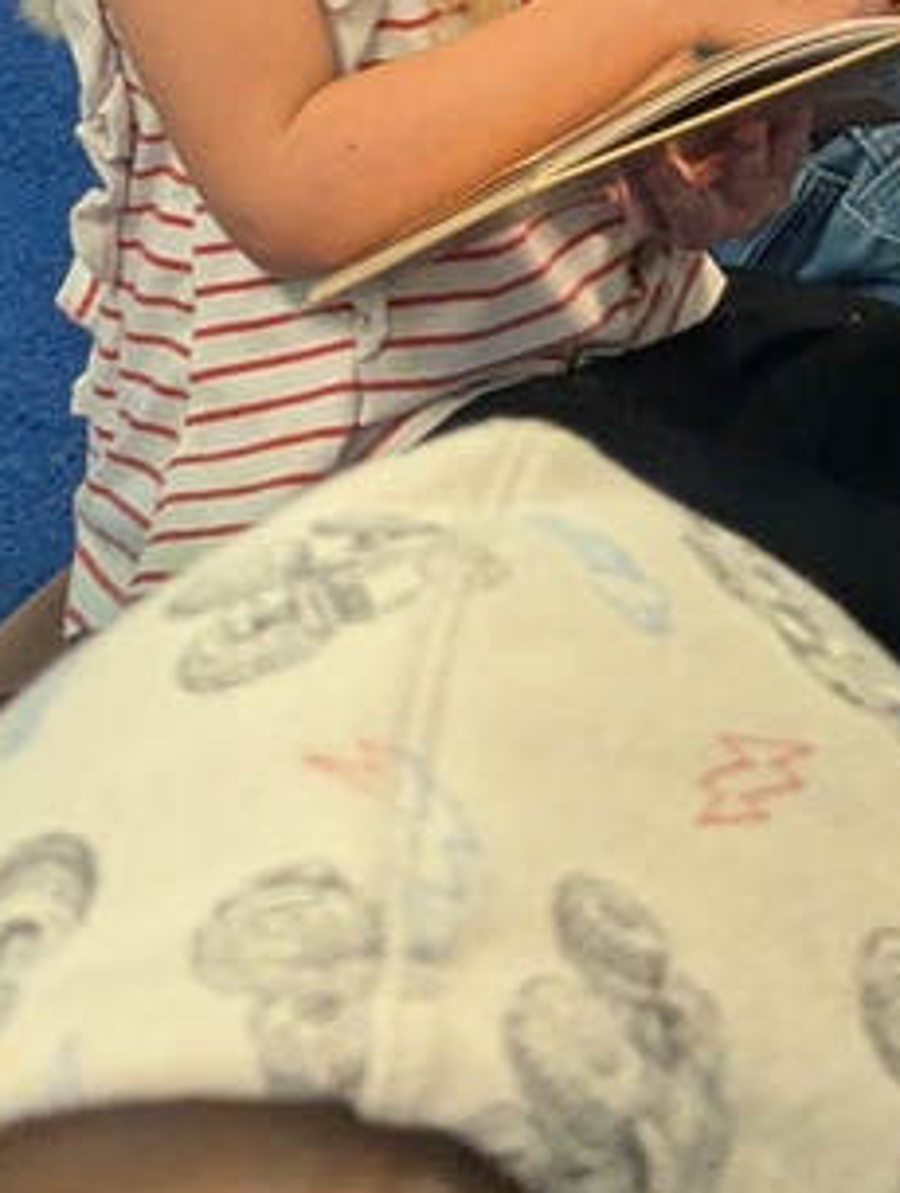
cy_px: -544
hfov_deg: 9.0
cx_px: 1372
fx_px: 5562
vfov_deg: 11.8
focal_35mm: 161
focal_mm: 6.81
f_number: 1.85
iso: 642
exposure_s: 1/120
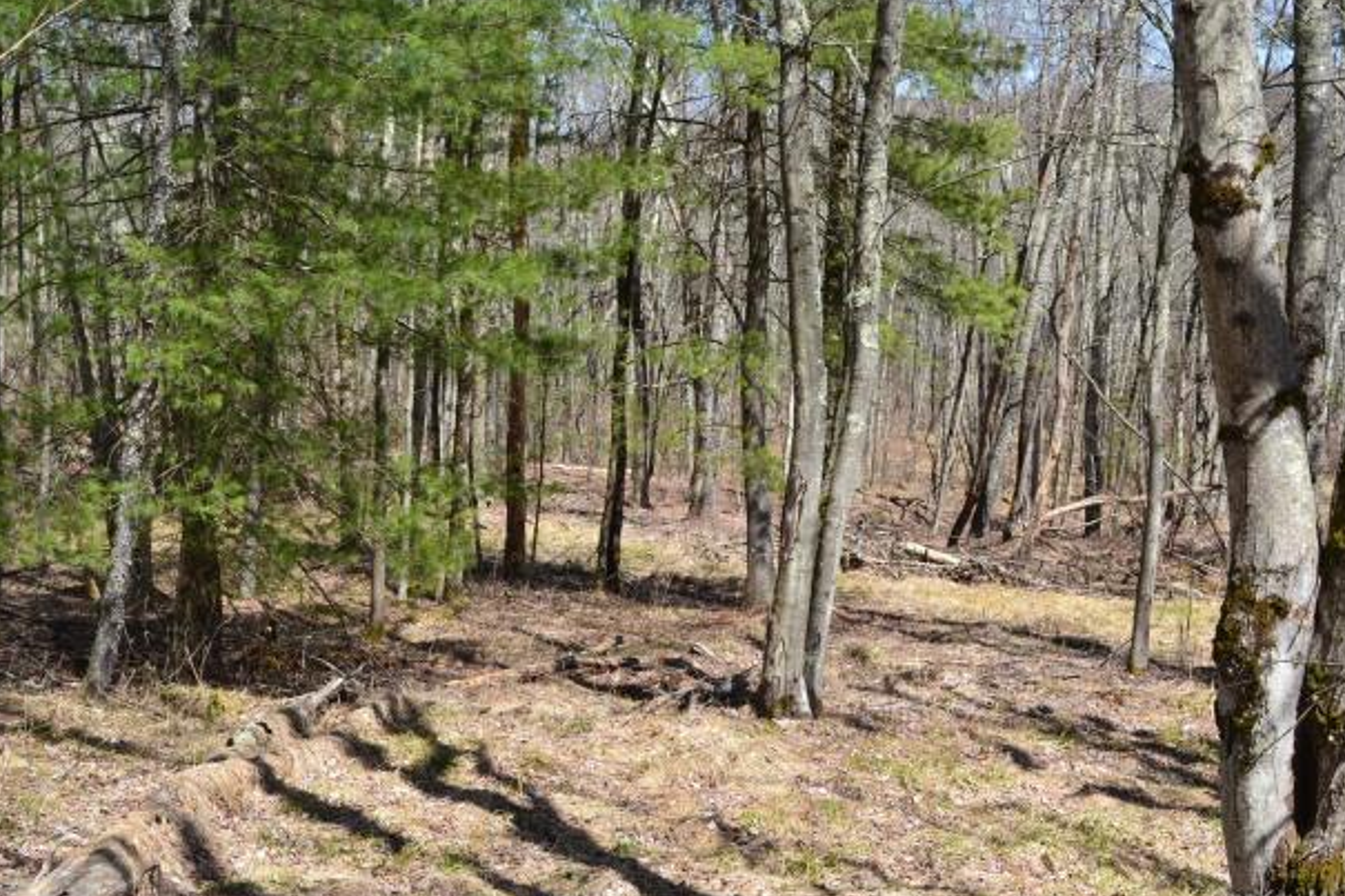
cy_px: 385
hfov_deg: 39.5
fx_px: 1867
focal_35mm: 50
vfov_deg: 27.0
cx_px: 569
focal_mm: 28
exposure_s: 1/200
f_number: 10
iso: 400
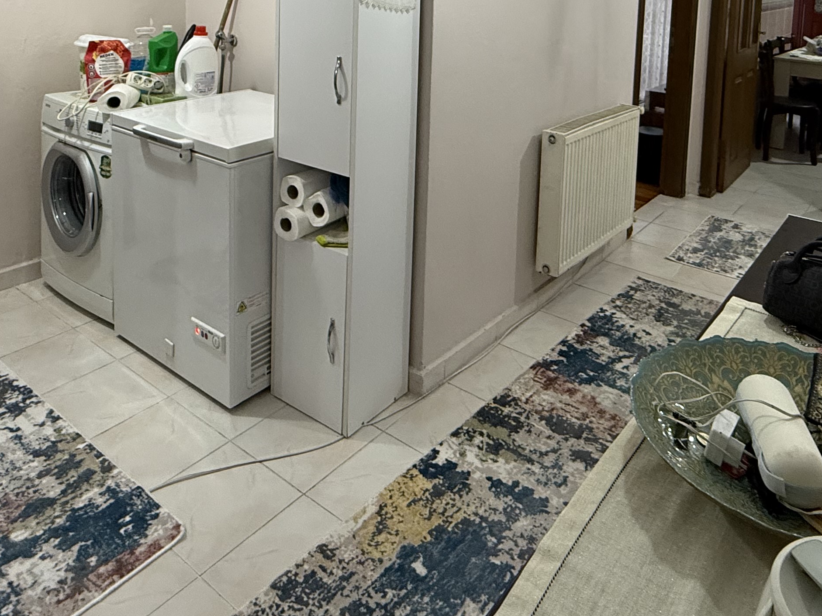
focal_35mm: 30
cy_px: 29
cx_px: 437
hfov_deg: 59.9
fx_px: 712
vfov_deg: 41.8
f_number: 2.2
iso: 250
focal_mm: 2.22
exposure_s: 1/50
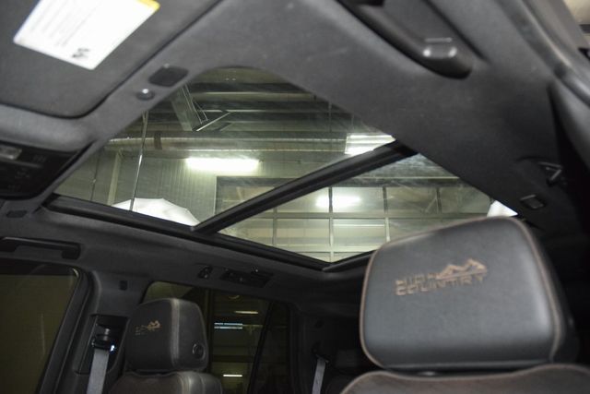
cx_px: 295
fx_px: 443
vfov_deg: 48.0
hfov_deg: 67.4
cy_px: 197
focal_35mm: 27
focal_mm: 18
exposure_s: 1/80
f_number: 3.5
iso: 3200
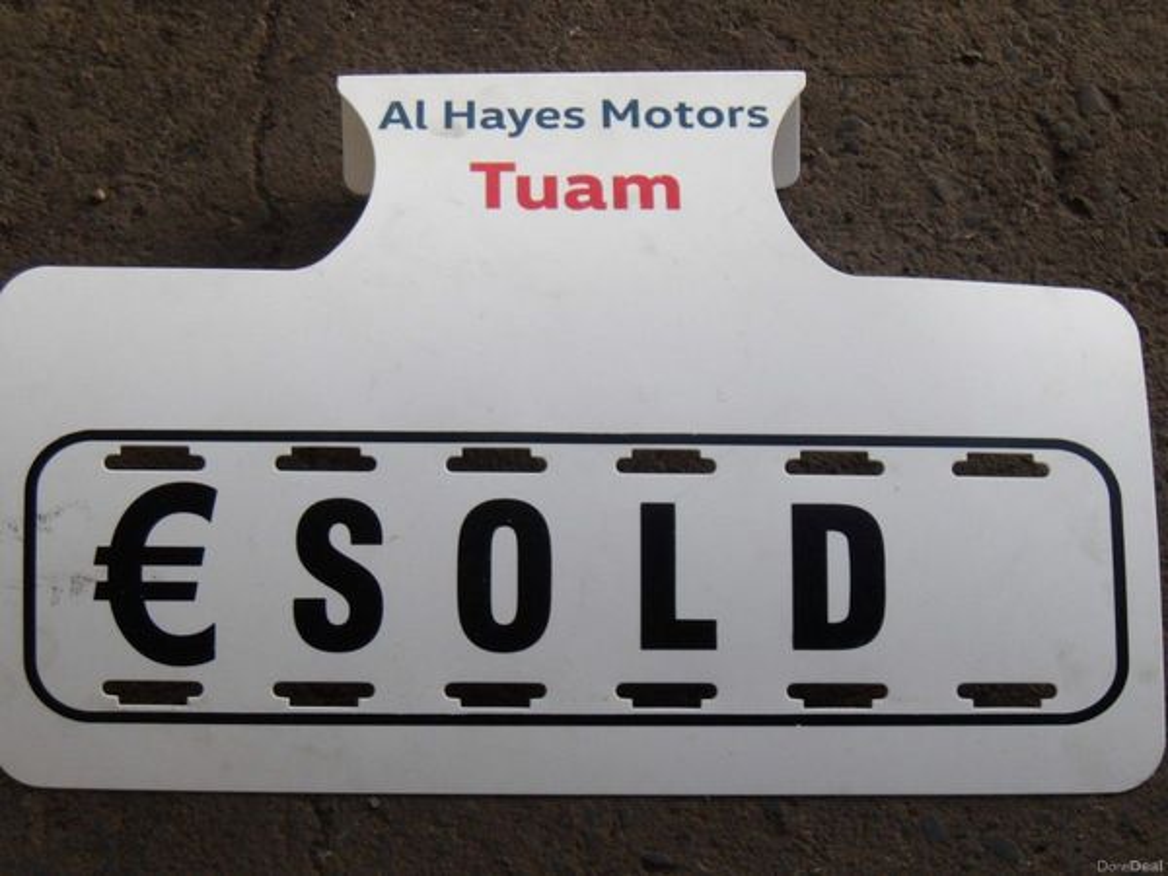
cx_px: 584
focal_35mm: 87
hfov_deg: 22.5
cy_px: 438
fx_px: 2936
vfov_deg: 17.0
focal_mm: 15.6
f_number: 5.6
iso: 197
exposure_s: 1/44
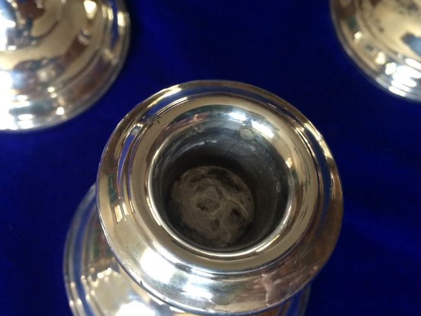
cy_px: 171
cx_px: 146
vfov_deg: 34.3
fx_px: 511
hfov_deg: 44.3
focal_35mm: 42
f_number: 2.2
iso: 100
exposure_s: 1/30
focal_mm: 4.12
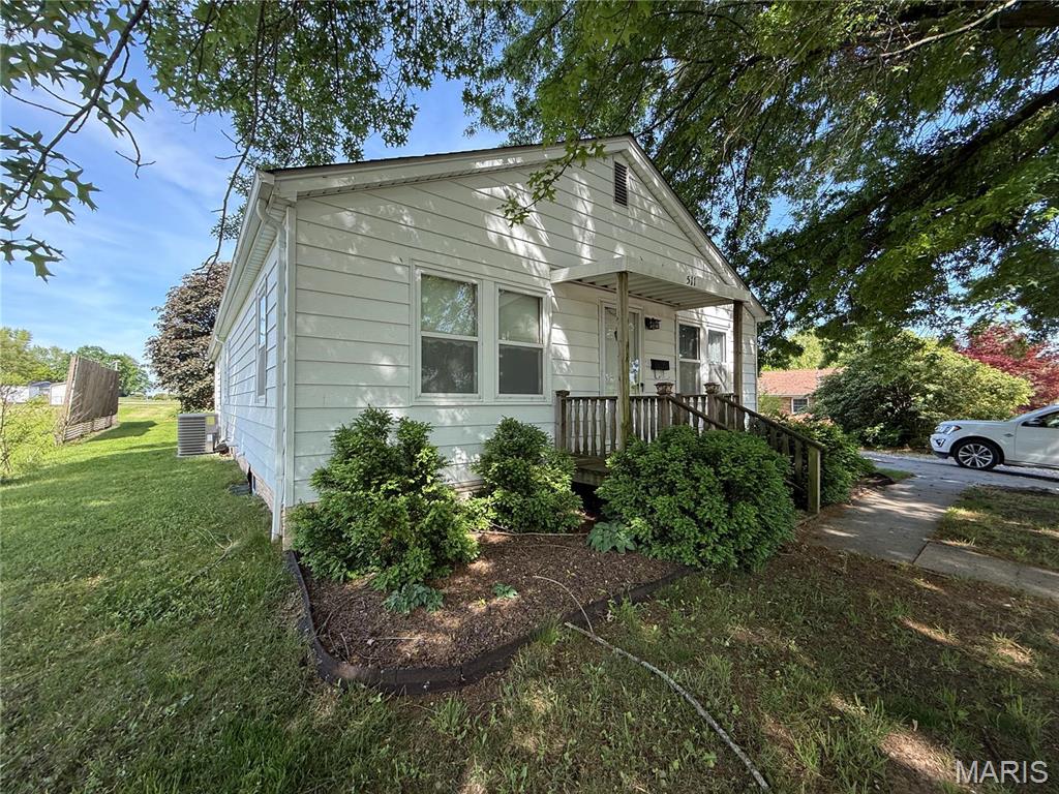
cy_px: 397
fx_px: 428
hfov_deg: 102.1
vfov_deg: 85.7
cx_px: 530
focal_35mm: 14
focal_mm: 2.22
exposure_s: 1/293
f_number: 2.2
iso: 64
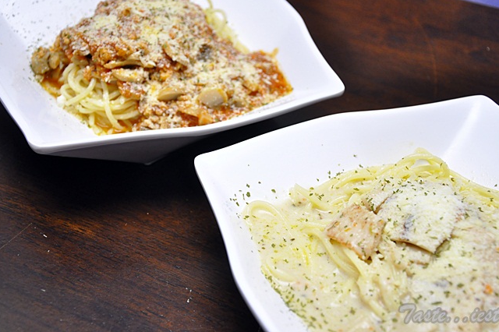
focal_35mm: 69
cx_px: 250
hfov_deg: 29.5
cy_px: 164
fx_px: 949
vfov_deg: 19.9
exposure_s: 1/200
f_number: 5
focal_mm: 45
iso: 800
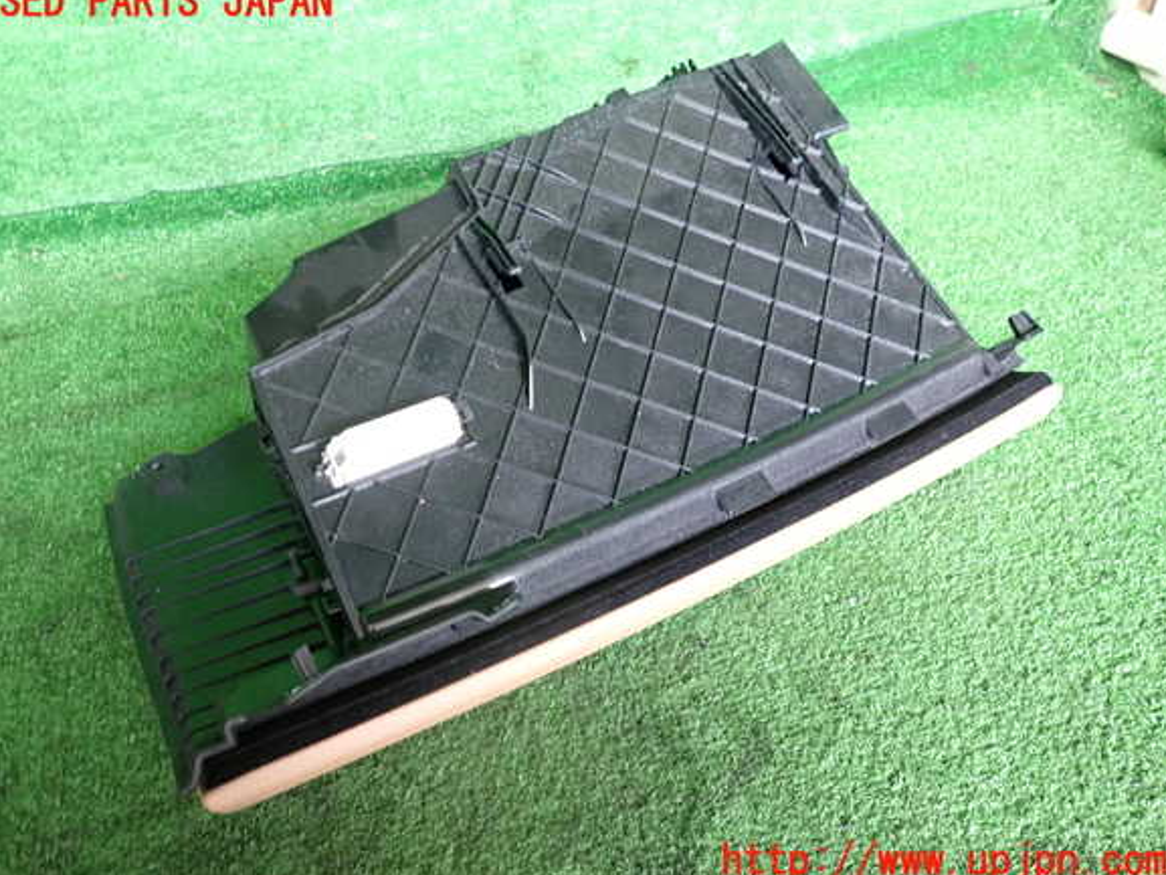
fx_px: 876
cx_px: 572
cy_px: 432
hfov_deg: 67.3
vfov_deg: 53.1
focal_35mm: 26
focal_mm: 4.5
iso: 250
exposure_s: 1/30
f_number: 2
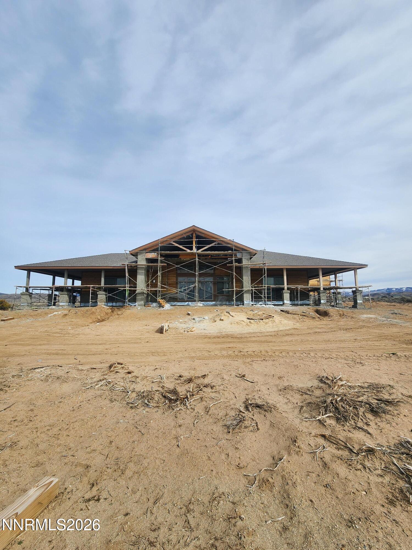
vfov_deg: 106.2
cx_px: 206
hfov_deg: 89.9
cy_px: 275
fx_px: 206
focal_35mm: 13
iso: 50
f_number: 2.2
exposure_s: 1/2671
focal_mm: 2.2
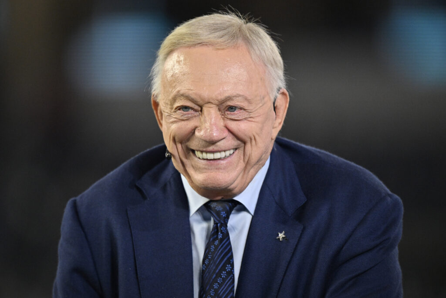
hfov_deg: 3.7
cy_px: 149
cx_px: 223
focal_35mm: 560
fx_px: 6938
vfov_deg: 2.5
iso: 4000
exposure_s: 1/1600
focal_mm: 560
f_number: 4
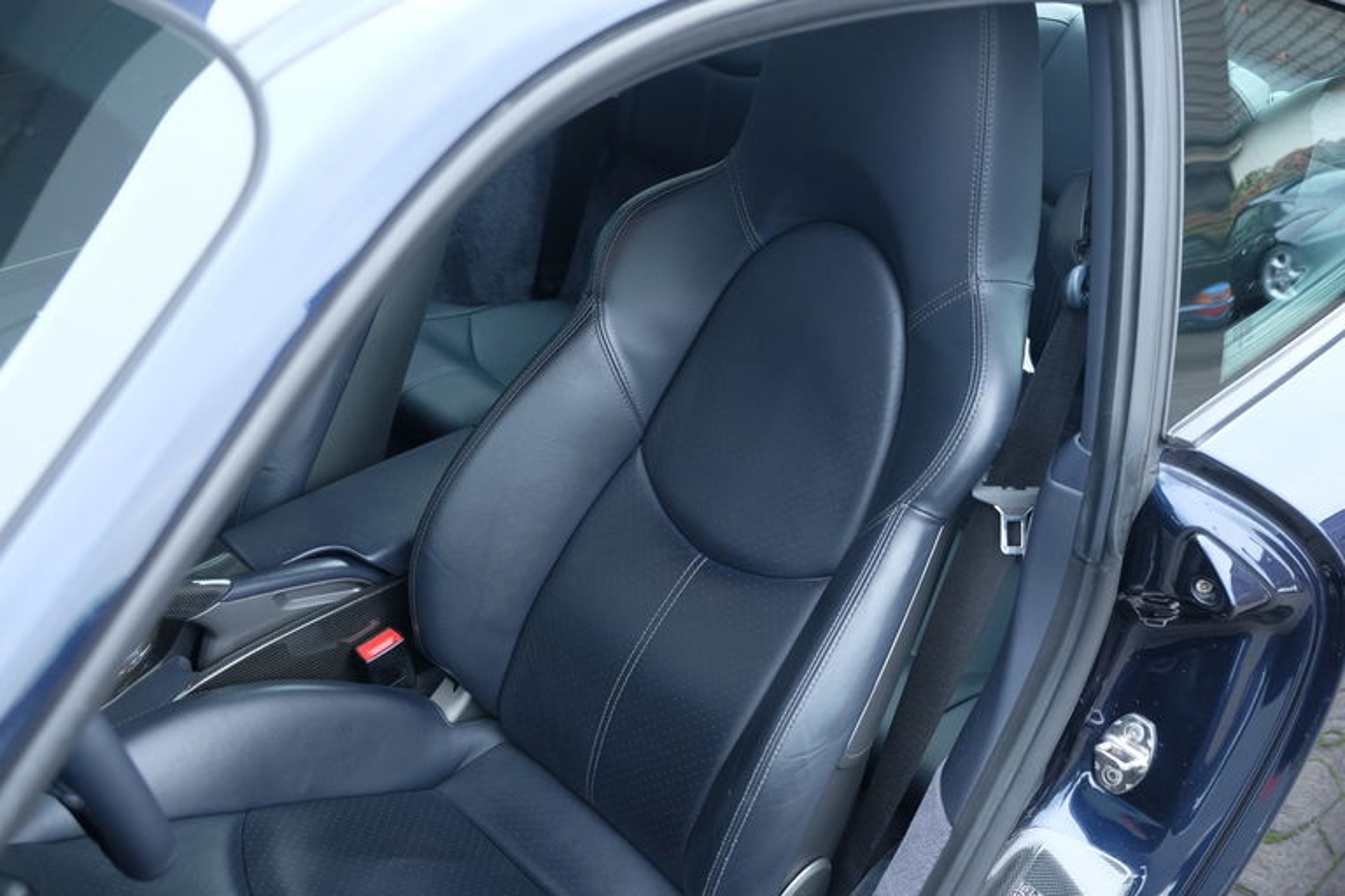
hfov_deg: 46.4
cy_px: 448
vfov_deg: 31.9
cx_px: 672
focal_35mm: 42
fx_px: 1569
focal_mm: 27.7
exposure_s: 1/60
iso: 640
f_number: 3.2
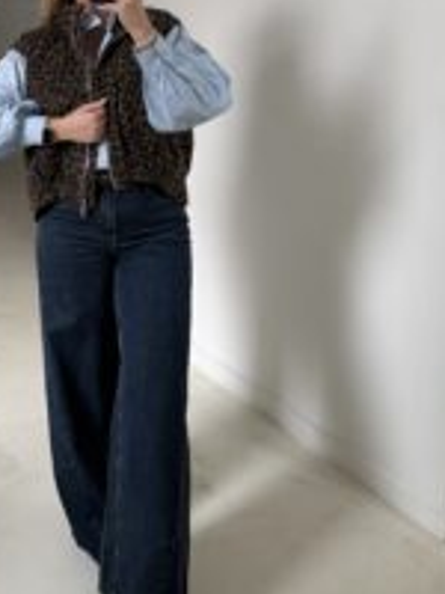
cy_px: 151
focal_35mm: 48
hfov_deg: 28.8
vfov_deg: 38.7
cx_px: 24
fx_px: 823
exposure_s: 1/60
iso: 500
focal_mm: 6.76
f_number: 1.78
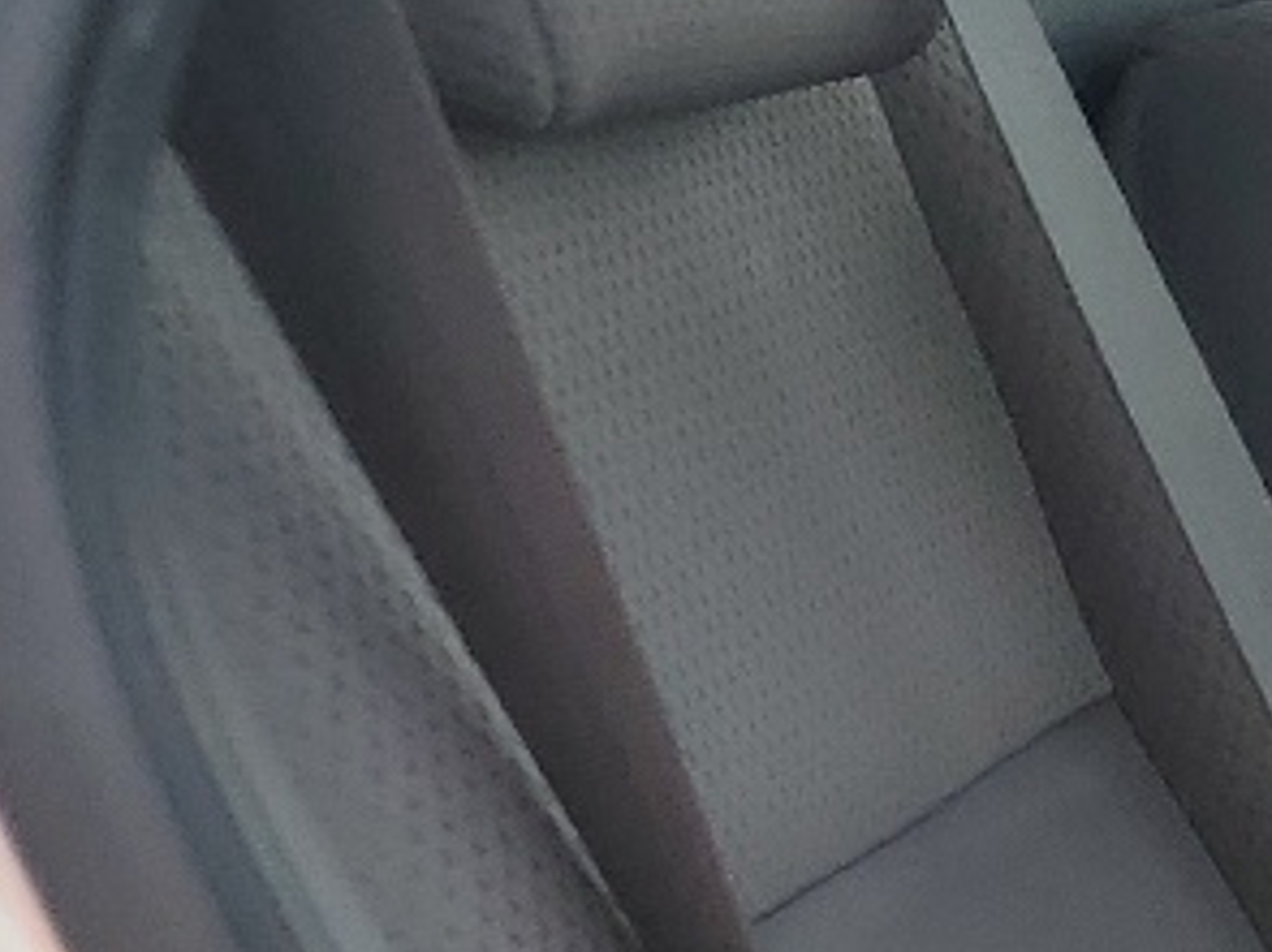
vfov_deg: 10.3
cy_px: 1167
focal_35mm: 141
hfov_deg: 11.2
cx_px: 3243
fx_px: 5179
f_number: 1.5
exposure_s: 1/909
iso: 50
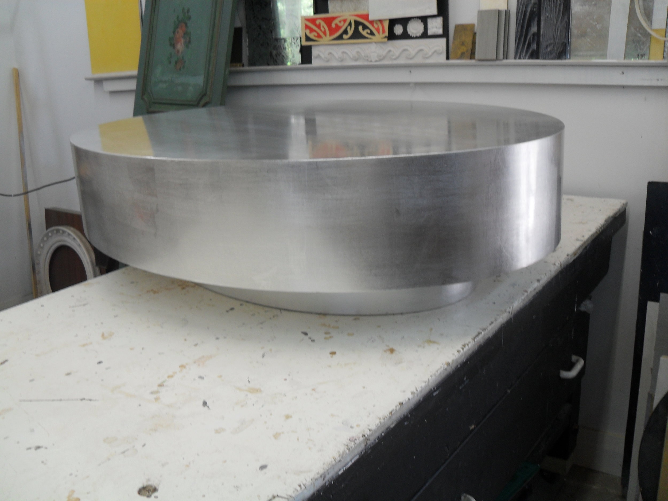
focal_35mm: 35
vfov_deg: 40.7
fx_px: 675
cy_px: 250
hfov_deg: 52.6
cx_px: 334
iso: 100
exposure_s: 1/60
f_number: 2.8
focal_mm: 6.2
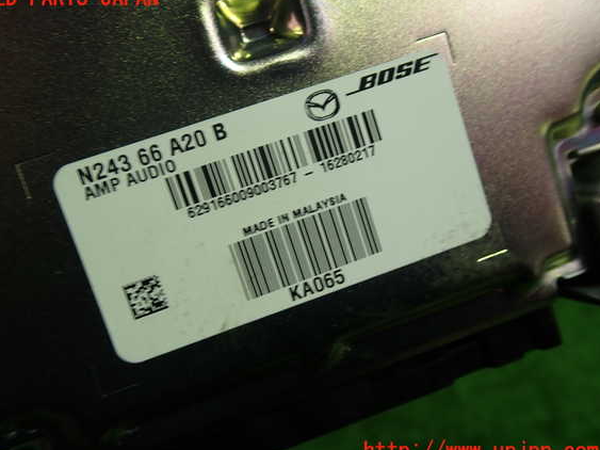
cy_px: 225
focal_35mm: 32
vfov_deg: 44.1
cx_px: 285
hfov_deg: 56.8
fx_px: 555
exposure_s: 1/60
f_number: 2.3
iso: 125
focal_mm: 5.4
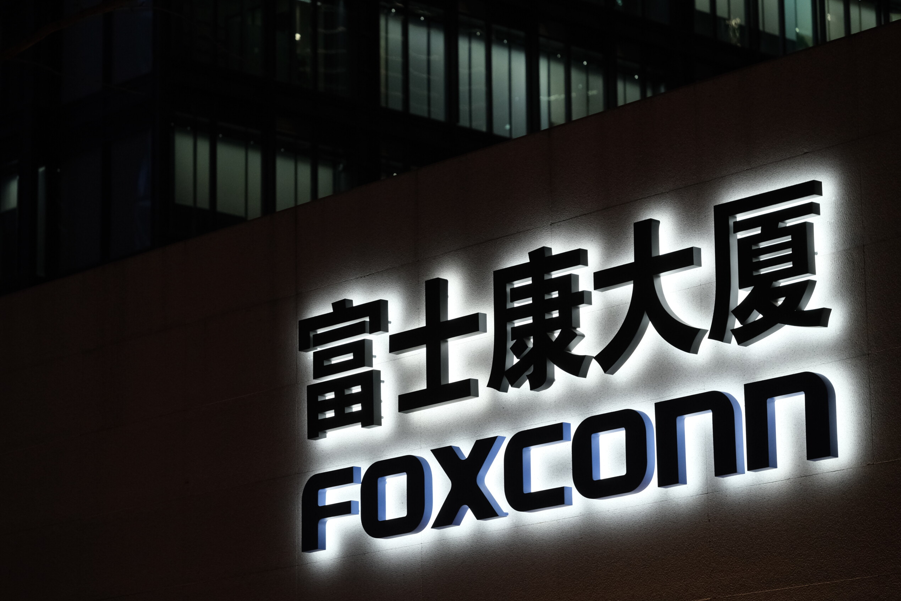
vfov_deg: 11.3
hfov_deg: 16.9
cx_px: 449
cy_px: 302
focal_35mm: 121
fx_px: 3028
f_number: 4
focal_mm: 80
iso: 2000
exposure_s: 1/120
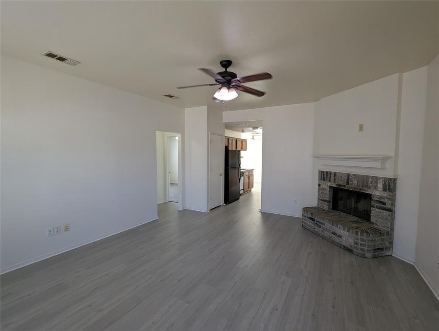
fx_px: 203
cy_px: 166
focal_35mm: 16
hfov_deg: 94.4
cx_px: 220
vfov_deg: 78.2
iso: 85
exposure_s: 1/120
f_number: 2.2
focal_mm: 2.35
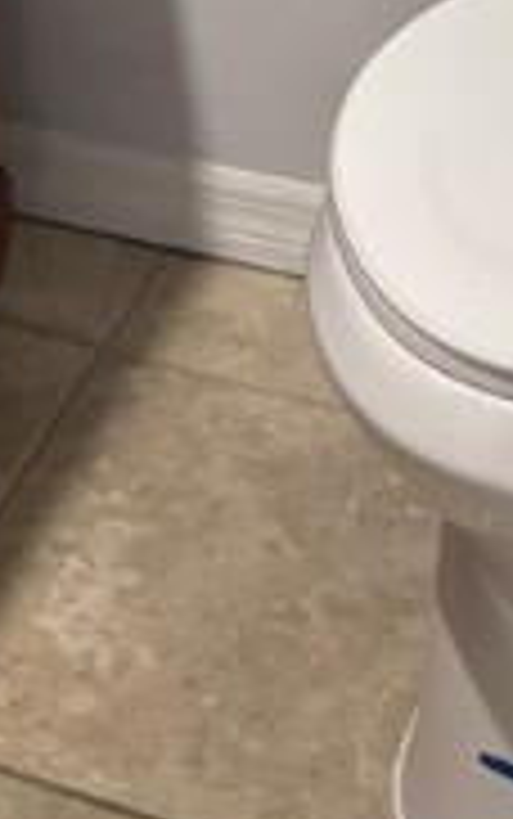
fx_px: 2591
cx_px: -122
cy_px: -842
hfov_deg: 11.1
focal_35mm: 116
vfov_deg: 14.7
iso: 125
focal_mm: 5.96
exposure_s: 1/60
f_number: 1.6
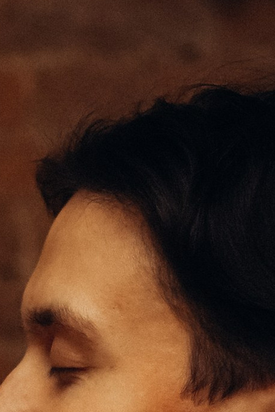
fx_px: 2370
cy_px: 432
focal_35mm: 207
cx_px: -196
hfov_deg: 6.5
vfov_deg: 9.8
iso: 1250
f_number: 2.2
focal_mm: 35
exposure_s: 1/160
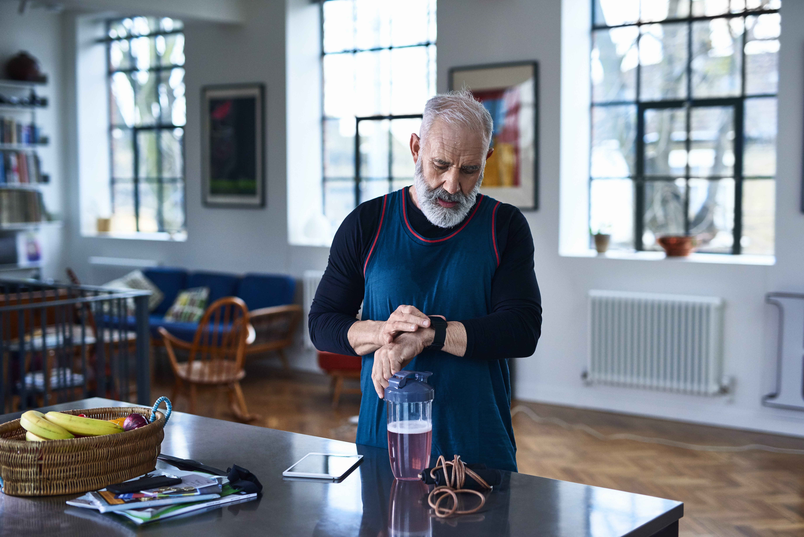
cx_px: 402
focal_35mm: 50
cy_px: 268
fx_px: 1117
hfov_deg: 39.6
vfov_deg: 27.0
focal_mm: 50
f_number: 2.2
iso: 1250
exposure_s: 1/200
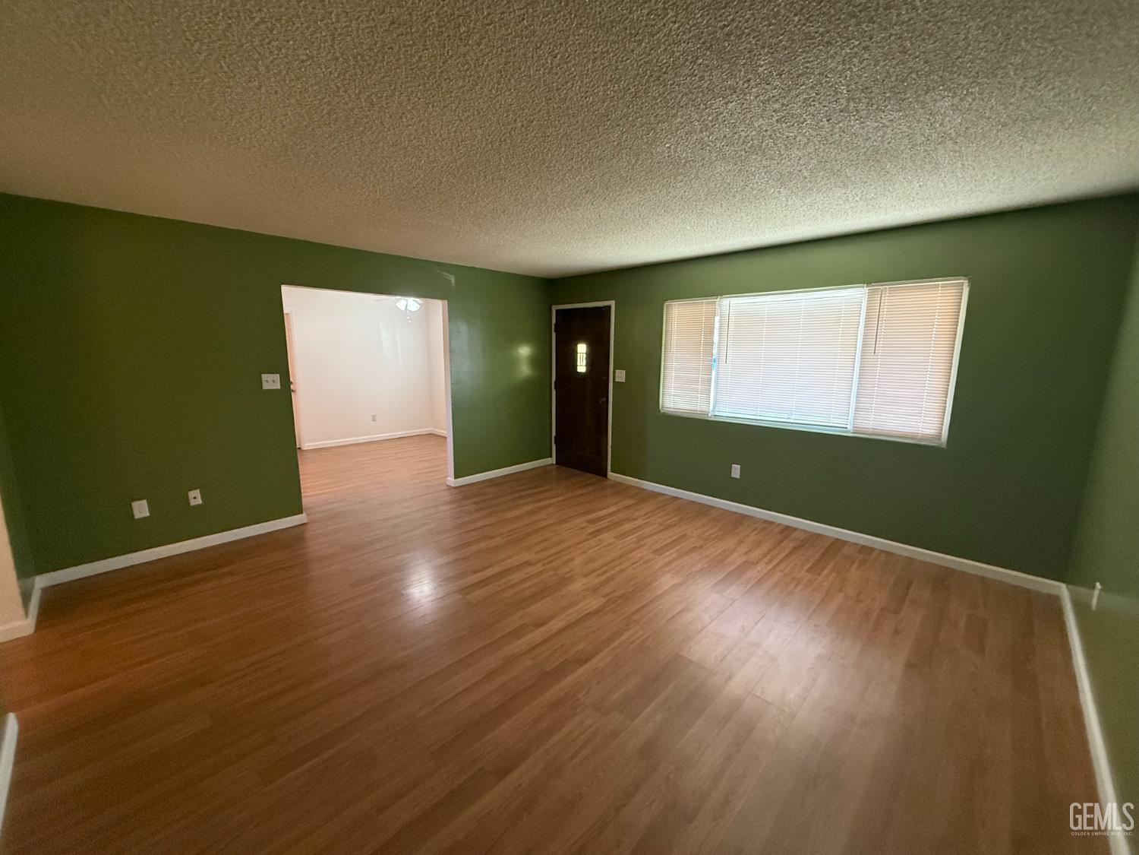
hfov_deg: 102.1
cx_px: 570
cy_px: 428
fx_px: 461
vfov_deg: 85.7
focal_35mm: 14
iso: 640
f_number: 2.2
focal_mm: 2.22
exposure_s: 1/120
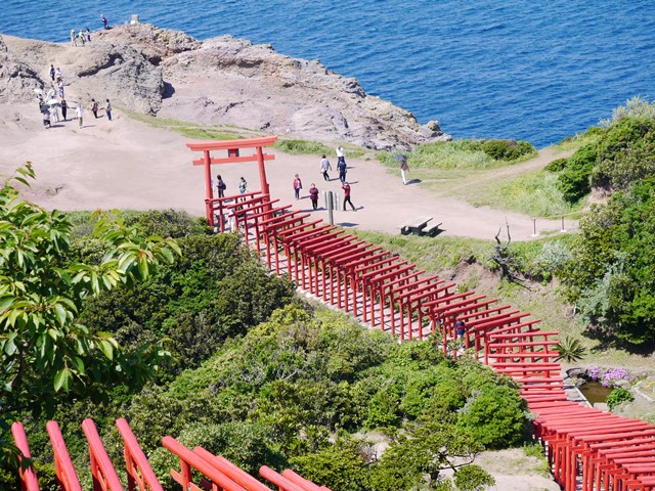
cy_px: 246
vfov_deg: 16.4
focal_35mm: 90
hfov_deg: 21.8
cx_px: 328
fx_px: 1703
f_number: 6.3
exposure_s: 1/320
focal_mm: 45
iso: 160
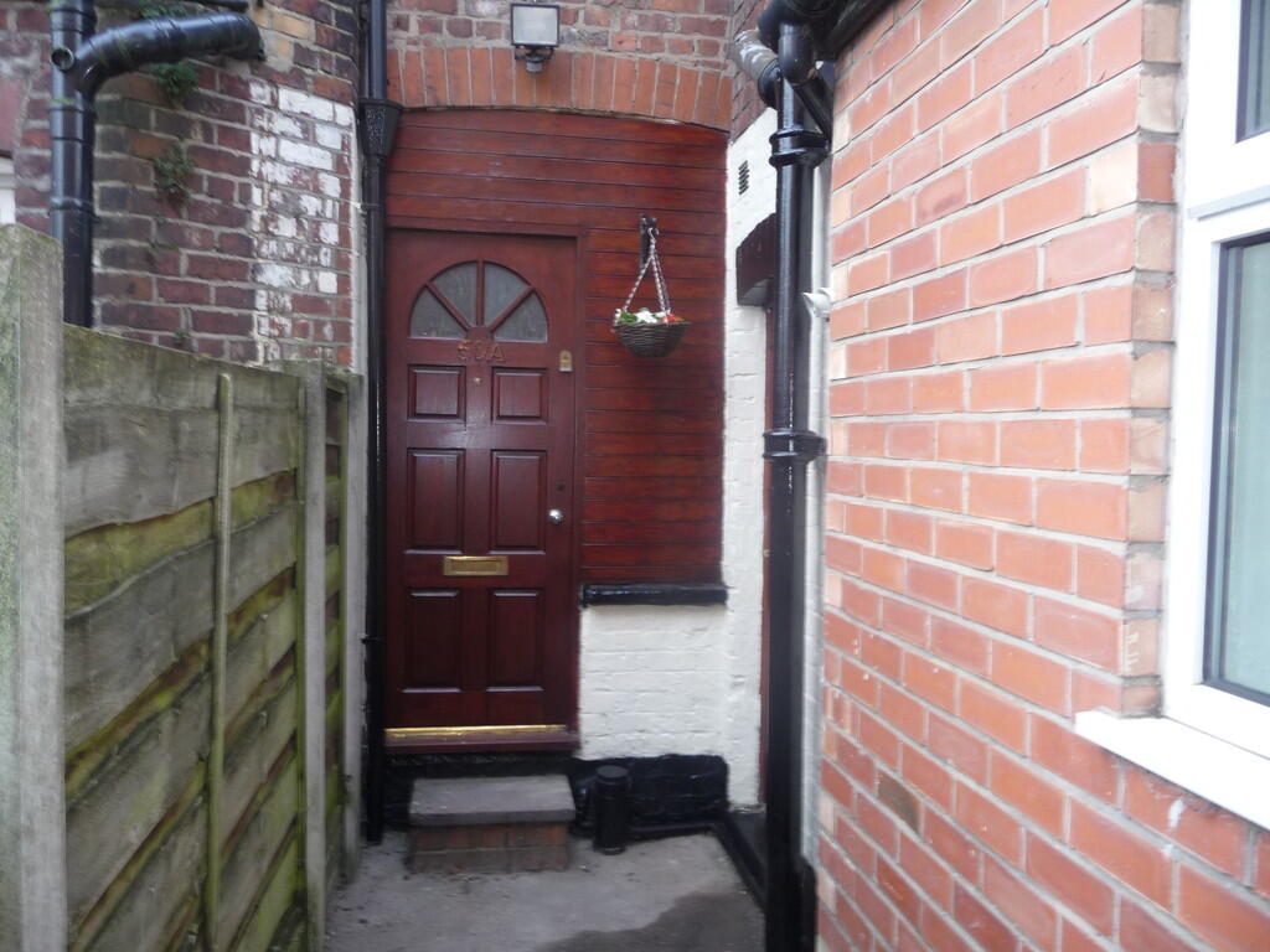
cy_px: 476
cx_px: 635
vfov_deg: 49.7
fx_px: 1027
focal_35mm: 28
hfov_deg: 63.4
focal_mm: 4.7
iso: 100
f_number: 3.3
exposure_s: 1/30
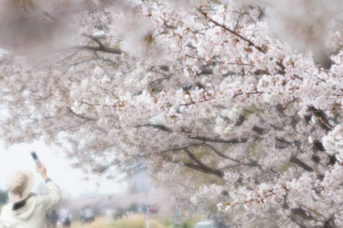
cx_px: 172
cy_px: 114
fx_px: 1428
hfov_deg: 13.7
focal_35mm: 150
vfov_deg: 9.1
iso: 100
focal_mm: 100
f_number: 3.5
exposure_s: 1/640
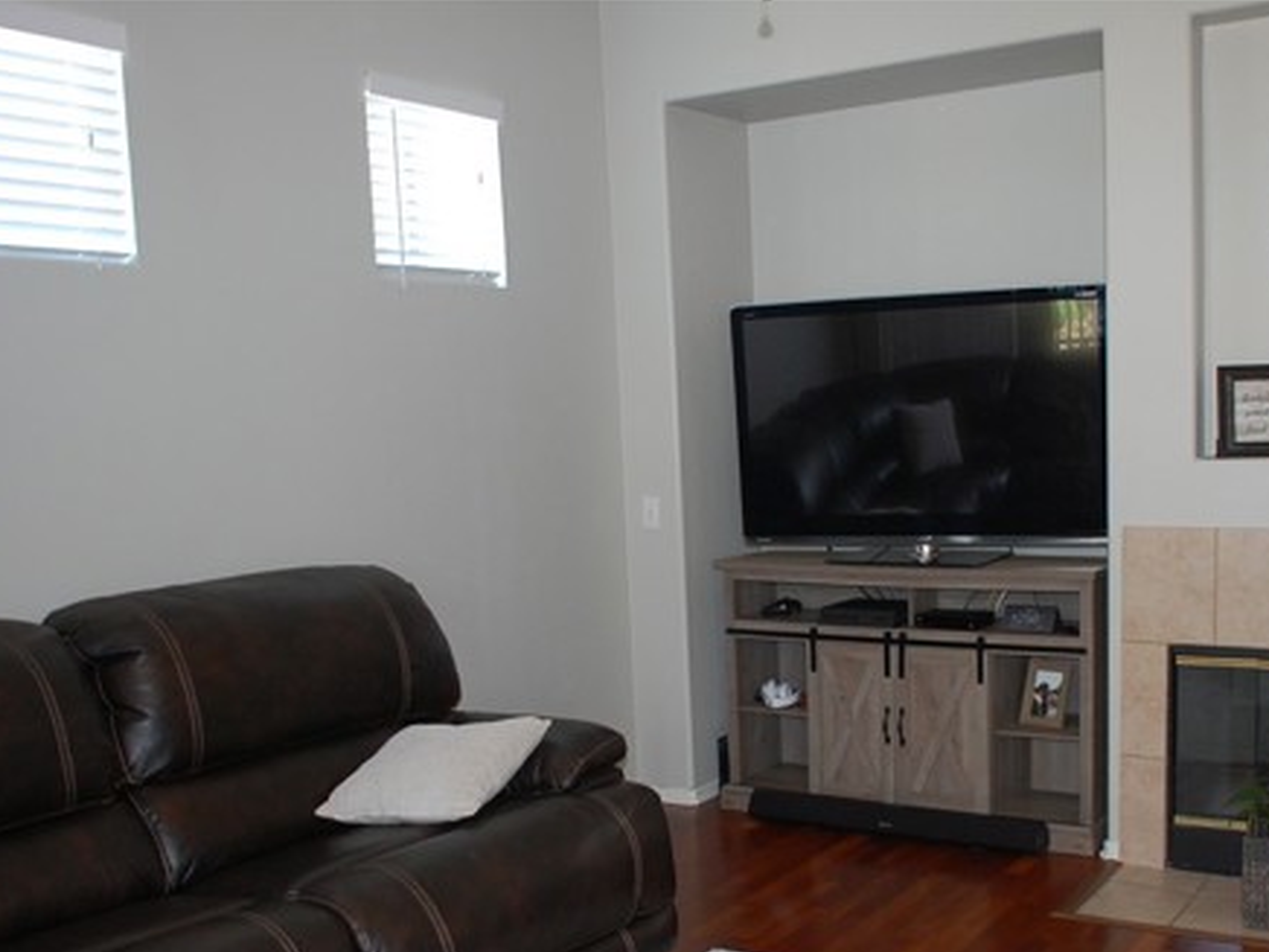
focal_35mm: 38
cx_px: 707
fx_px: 1393
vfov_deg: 37.4
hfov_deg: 48.9
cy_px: 614
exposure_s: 1/60
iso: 400
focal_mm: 18
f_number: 2.8
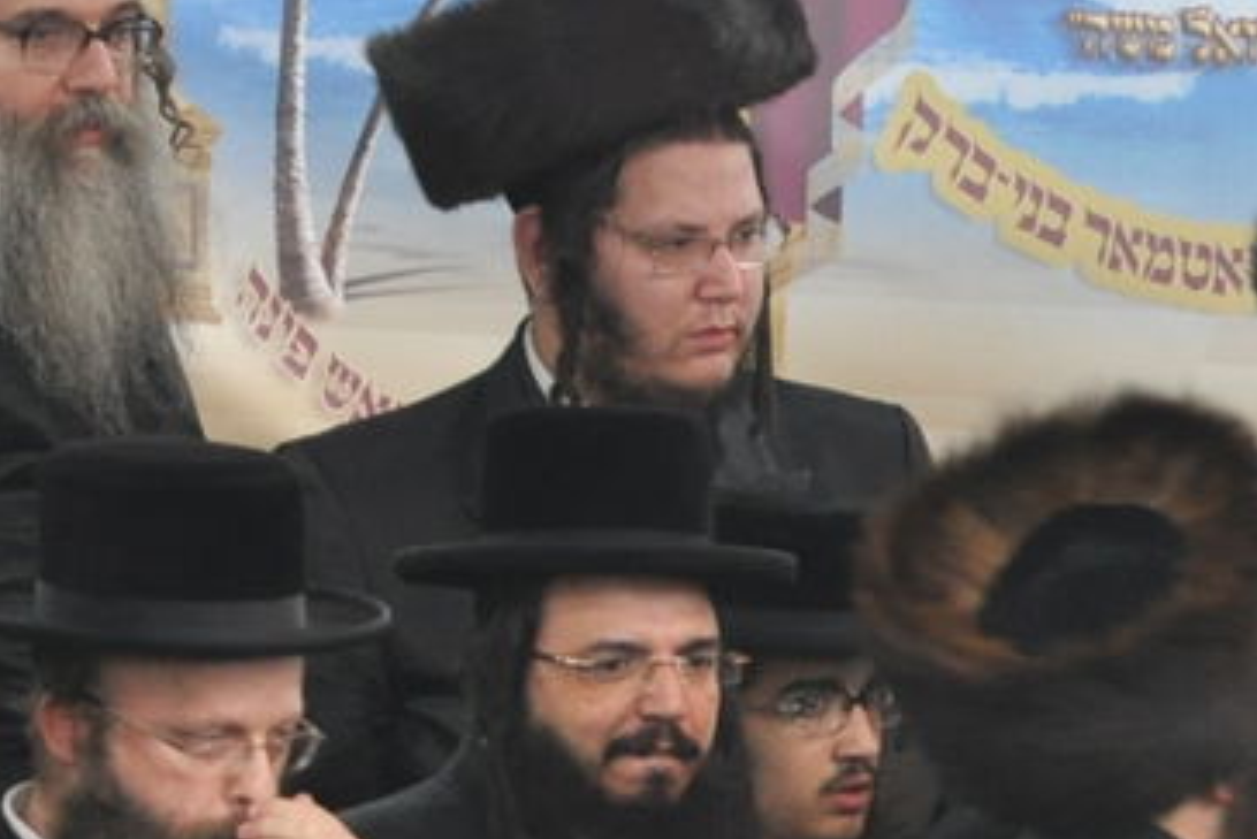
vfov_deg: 2.0
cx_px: 2186
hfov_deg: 3.0
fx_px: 24136
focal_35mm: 691
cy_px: 851
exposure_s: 1/50
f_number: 5.6
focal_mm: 120
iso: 1000
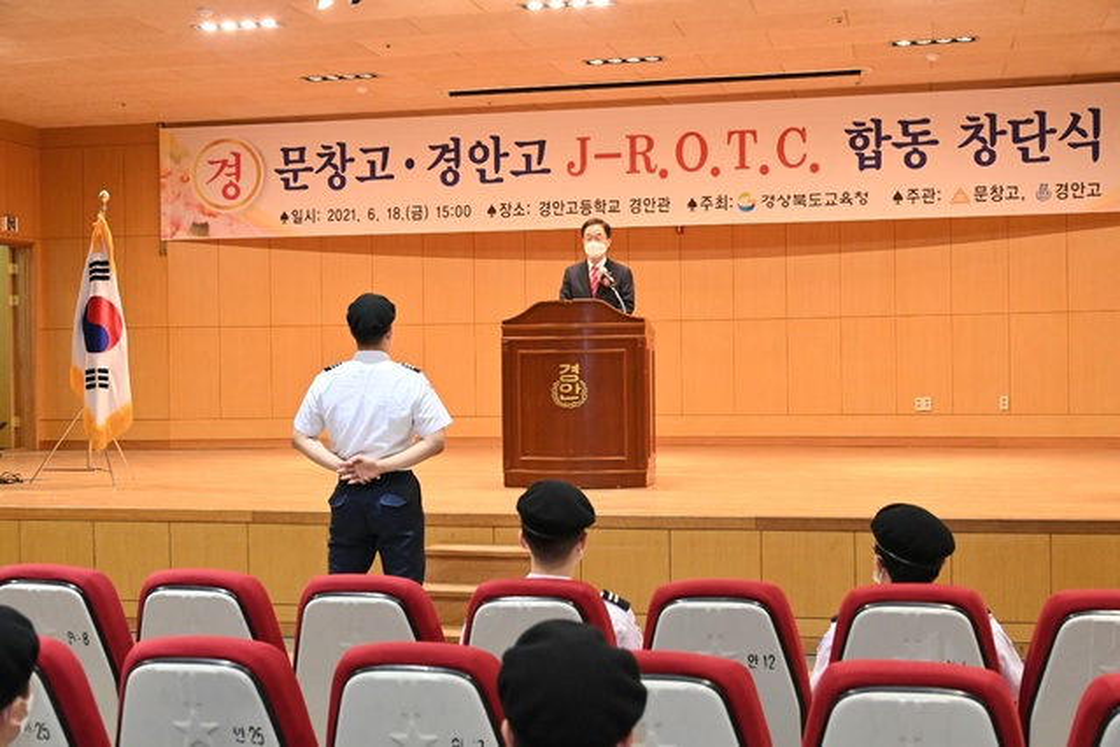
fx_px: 1493
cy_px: 374
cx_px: 560
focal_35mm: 48
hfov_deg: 41.1
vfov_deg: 28.1
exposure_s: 1/200
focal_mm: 48
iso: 6400
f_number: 5
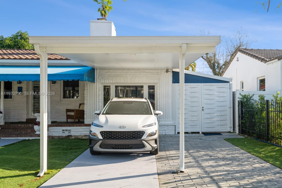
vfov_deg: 40.0
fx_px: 259
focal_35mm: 33
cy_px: 94
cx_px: 141
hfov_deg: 57.2
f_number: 9
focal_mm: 33
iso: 200
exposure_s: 1/125
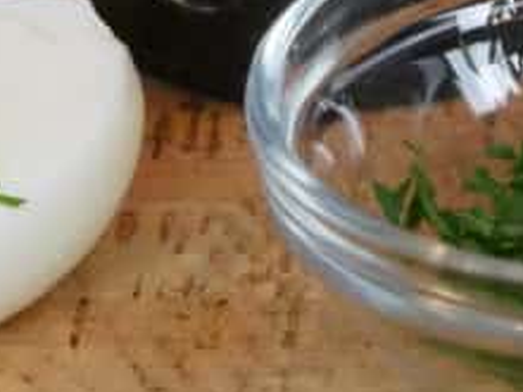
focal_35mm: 664
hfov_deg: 3.0
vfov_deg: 2.2
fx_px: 10032
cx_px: -228
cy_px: -159
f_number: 5.2
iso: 3200
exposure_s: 1/160
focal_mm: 61
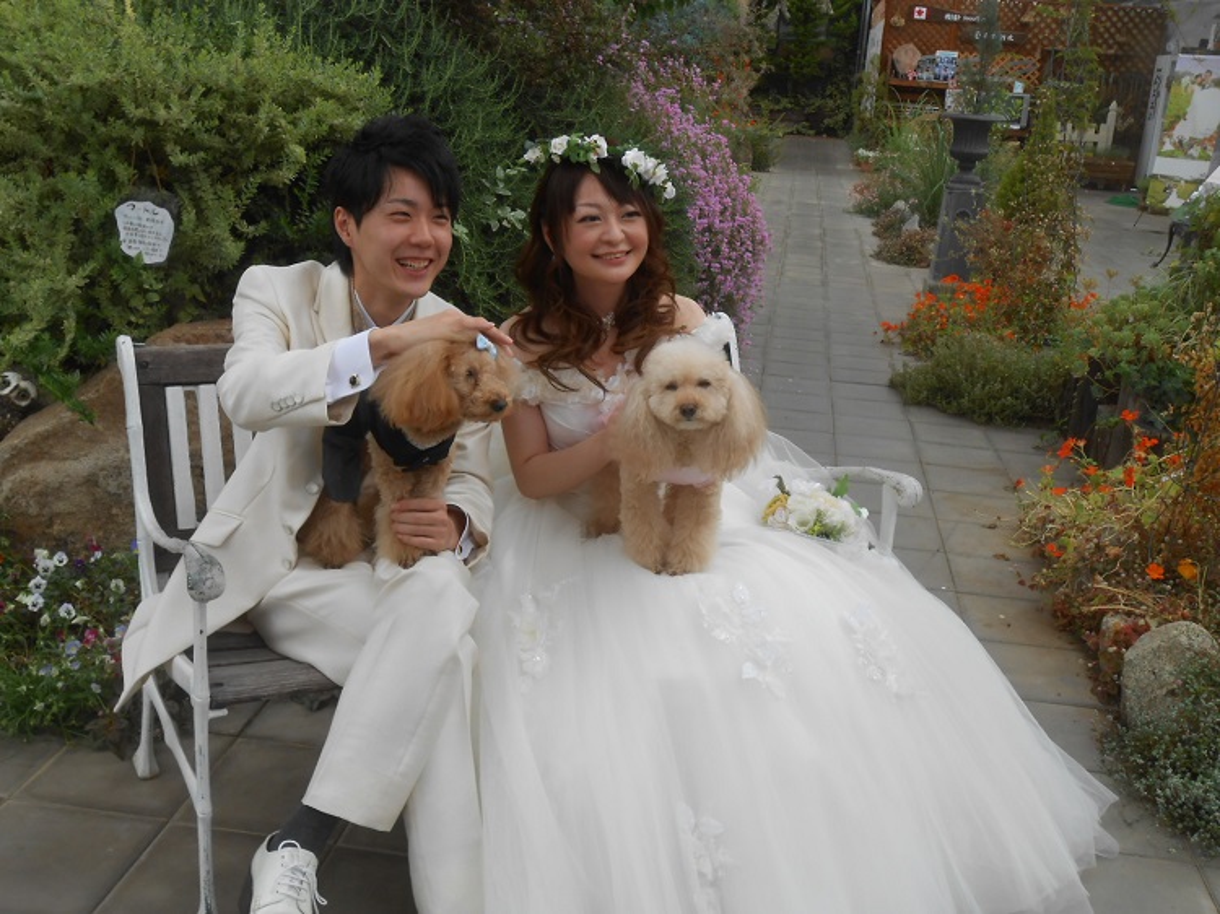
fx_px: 1339
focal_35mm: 38
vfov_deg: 37.7
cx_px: 610
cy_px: 457
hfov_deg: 49.0
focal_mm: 6.8
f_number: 4.2
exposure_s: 1/250
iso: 80
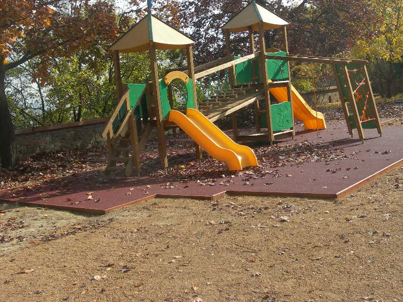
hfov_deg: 39.6
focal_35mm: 48
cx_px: 220
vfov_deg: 30.2
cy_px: 122
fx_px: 559
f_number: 4.8
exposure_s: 1/212
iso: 50
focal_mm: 7.8
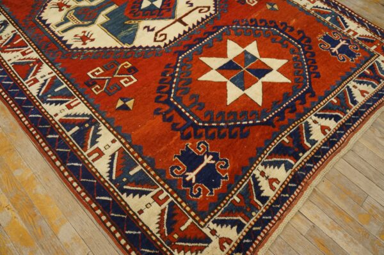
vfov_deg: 47.9
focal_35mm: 27
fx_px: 288
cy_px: 128
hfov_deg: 67.4
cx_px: 192
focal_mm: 18
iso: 800
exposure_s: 1/60
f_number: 4
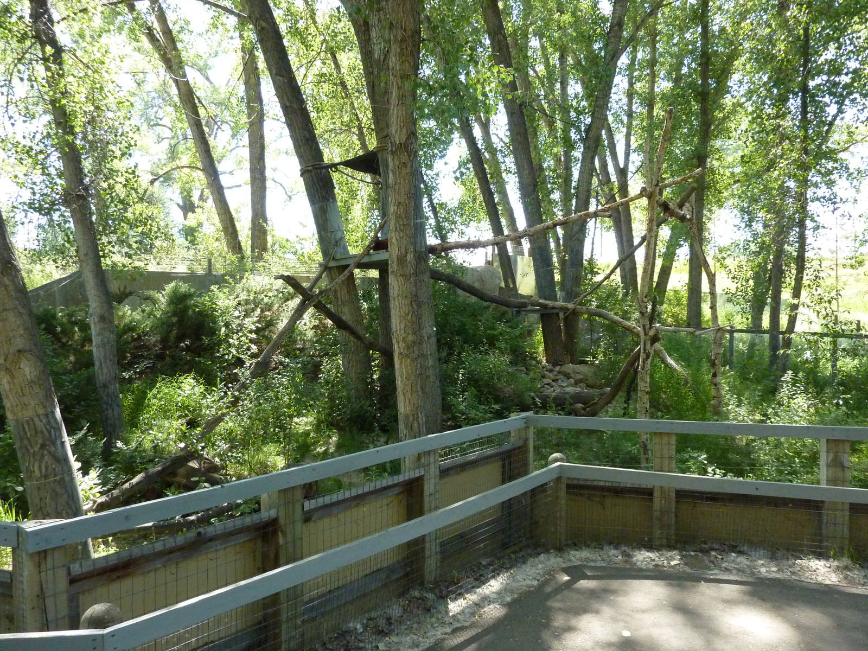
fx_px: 627
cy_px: 326
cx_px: 434
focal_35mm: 25
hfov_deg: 69.4
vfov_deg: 54.9
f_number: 3.3
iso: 400
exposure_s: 1/320
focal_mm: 4.1
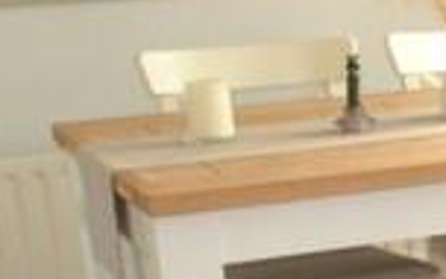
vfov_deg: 9.1
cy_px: 228
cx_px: 1488
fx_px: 1750
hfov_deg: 9.6
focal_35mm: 144
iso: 640
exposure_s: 1/60
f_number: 4
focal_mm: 14
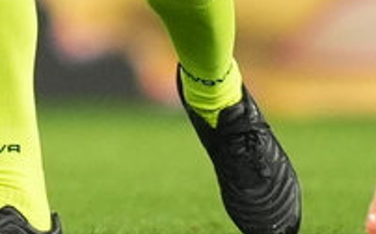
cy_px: -484
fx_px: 28943
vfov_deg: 0.5
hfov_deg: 0.7
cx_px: -646
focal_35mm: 2826
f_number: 3.2
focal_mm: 400
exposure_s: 1/1600
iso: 2000
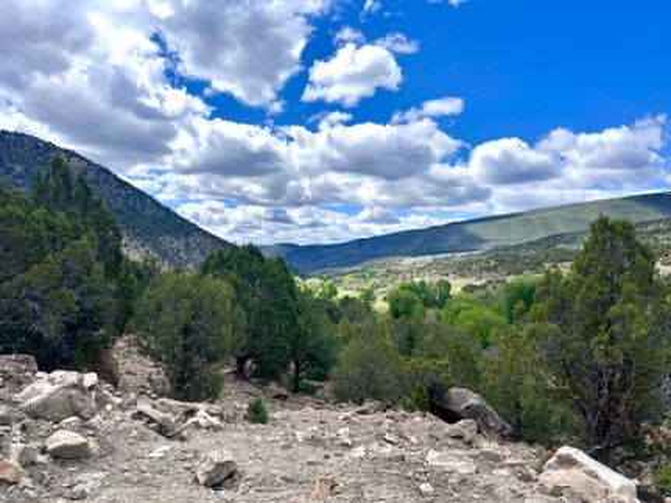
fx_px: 504
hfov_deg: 67.3
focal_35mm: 26
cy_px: 252
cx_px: 336
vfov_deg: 53.0
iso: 50
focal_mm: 5.7
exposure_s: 1/7463
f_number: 1.5
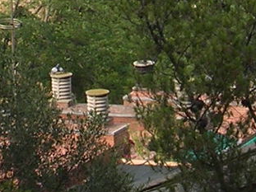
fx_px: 4184
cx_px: 65
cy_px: -246
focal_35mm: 566
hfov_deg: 3.5
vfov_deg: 2.6
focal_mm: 16.7
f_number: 4.8
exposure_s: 1/229
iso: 100
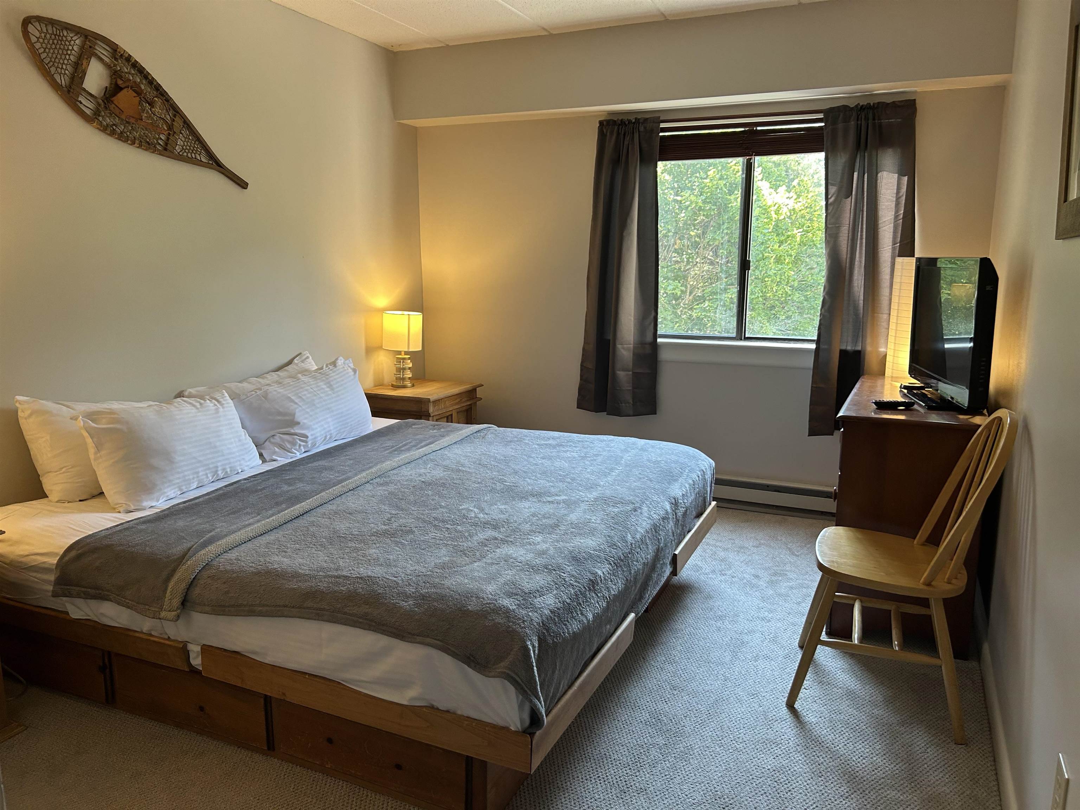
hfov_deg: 67.3
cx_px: 540
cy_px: 405
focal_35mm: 26
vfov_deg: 53.1
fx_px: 811
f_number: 1.5
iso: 125
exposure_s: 1/120
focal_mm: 5.7
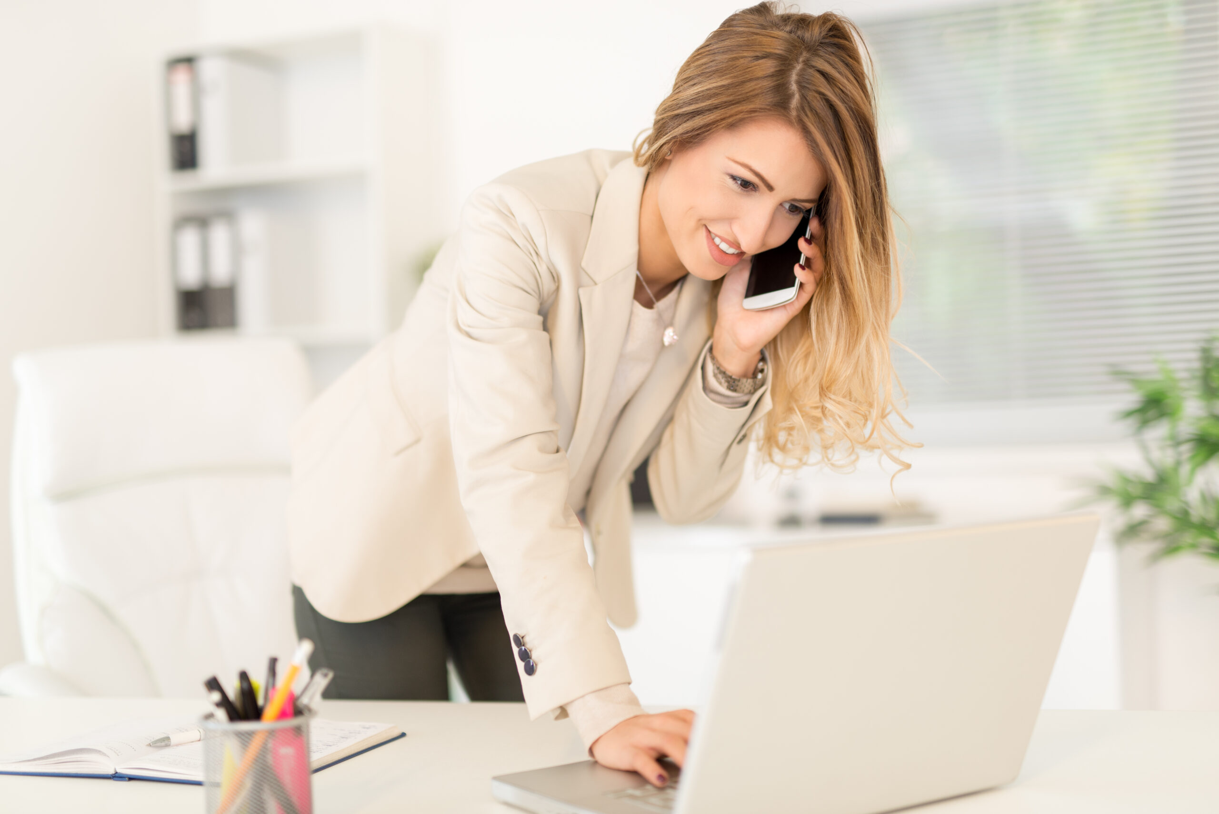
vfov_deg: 27.0
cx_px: 610
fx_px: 1694
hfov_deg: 39.6
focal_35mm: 50
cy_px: 407
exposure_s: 1/80
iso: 320
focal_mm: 50
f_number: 1.4
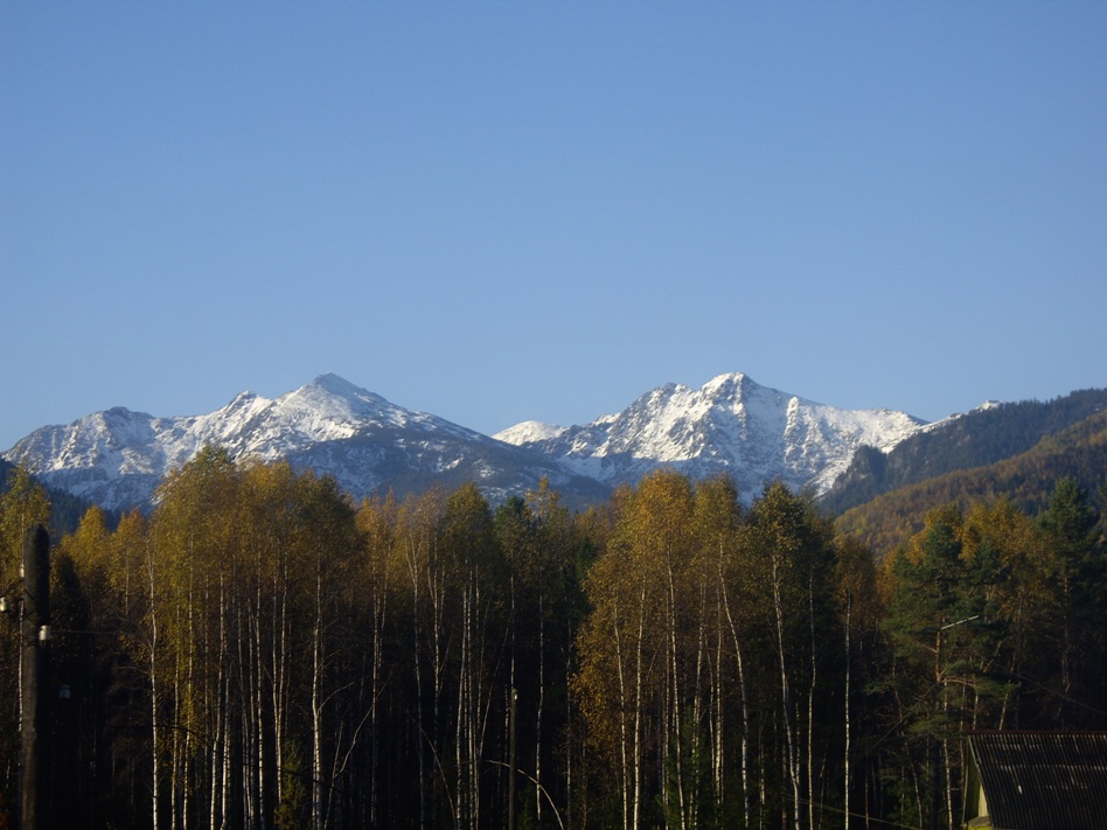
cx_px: 554
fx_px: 3614
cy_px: 415
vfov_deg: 13.1
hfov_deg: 17.4
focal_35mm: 113
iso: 64
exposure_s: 1/160
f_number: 5.4
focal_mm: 23.7
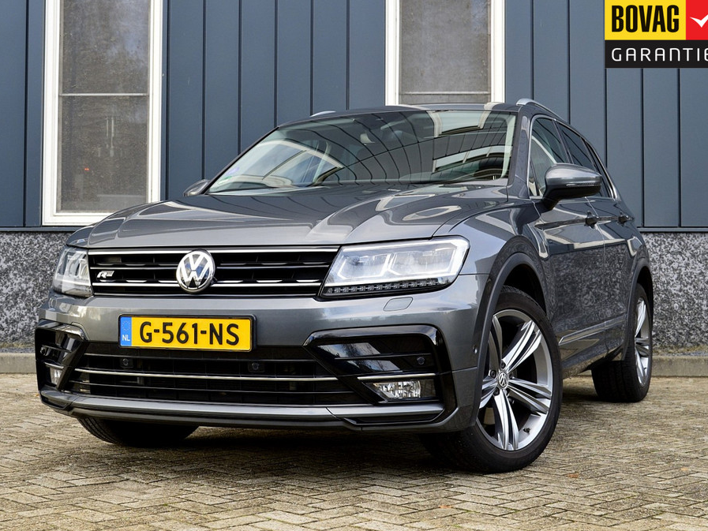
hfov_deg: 34.3
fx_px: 1146
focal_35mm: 56
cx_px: 337
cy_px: 269
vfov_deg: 26.1
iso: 400
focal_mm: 34
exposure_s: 1/60
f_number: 8
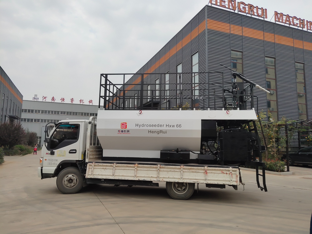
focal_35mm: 29
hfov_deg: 61.7
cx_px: 156
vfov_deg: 48.2
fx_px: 261
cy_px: 117
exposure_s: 1/594
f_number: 1.8
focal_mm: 4.27
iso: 50
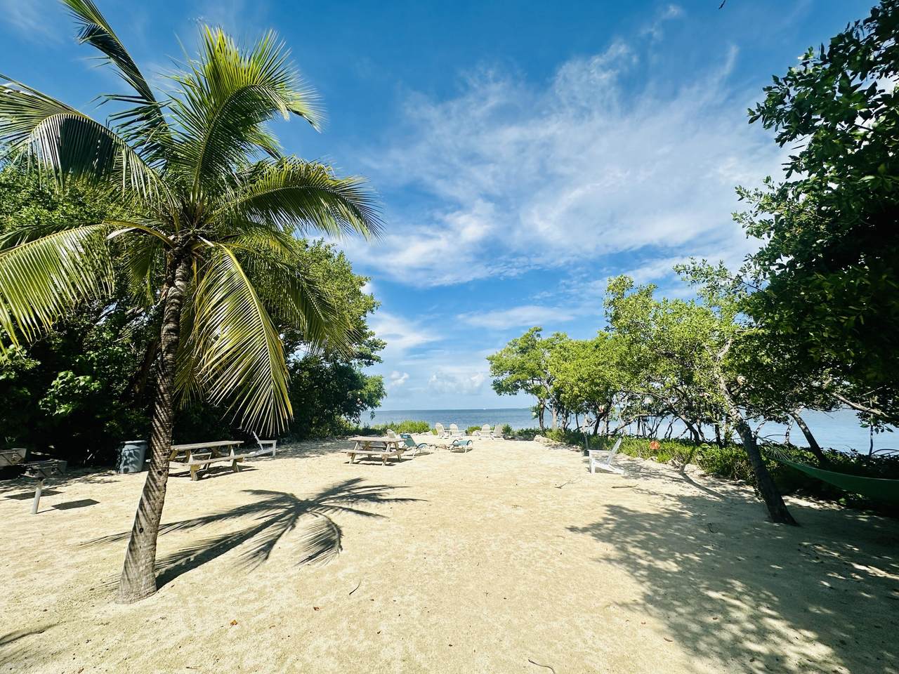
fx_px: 364
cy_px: 337
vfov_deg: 85.7
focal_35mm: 14
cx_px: 450
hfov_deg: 102.1
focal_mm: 2.22
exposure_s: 1/3300
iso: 50
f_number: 2.2
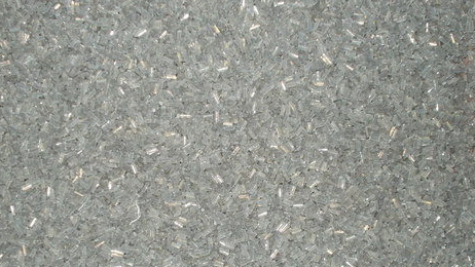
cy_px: 185
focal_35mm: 46
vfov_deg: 25.8
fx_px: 579
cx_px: 229
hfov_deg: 44.6
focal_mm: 6.9
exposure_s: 1/30
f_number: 3.9
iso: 200
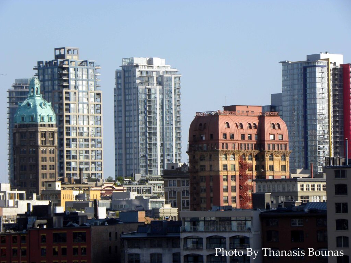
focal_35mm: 213
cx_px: 175
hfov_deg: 9.3
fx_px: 2160
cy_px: 132
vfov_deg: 7.0
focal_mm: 37.7
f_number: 5.6
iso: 64
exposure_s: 1/272
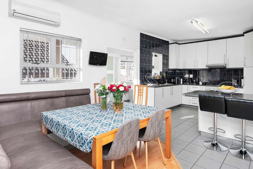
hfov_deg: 86.6
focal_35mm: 19
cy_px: 96
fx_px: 134
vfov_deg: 64.3
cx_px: 141
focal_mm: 10
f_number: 8
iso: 250
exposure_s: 1/160
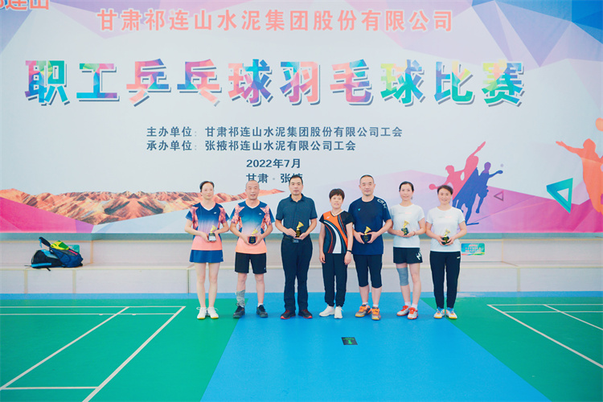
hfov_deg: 58.7
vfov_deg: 41.1
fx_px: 536
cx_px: 302
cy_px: 201
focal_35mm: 32
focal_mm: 32
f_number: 2.8
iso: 1000
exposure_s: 1/500
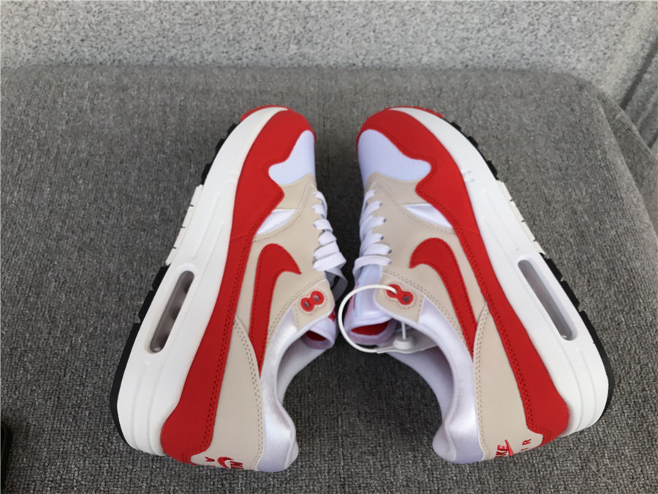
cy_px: 247
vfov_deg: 45.4
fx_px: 589
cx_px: 329
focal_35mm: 31
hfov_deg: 58.4
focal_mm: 3.3
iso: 25
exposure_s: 1/291
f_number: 2.4
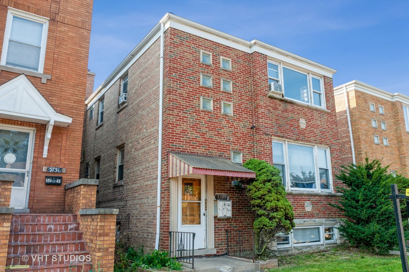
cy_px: 136
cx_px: 204
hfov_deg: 60.3
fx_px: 352
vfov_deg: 42.3
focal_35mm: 31
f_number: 8
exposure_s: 1/160
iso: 200
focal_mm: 31
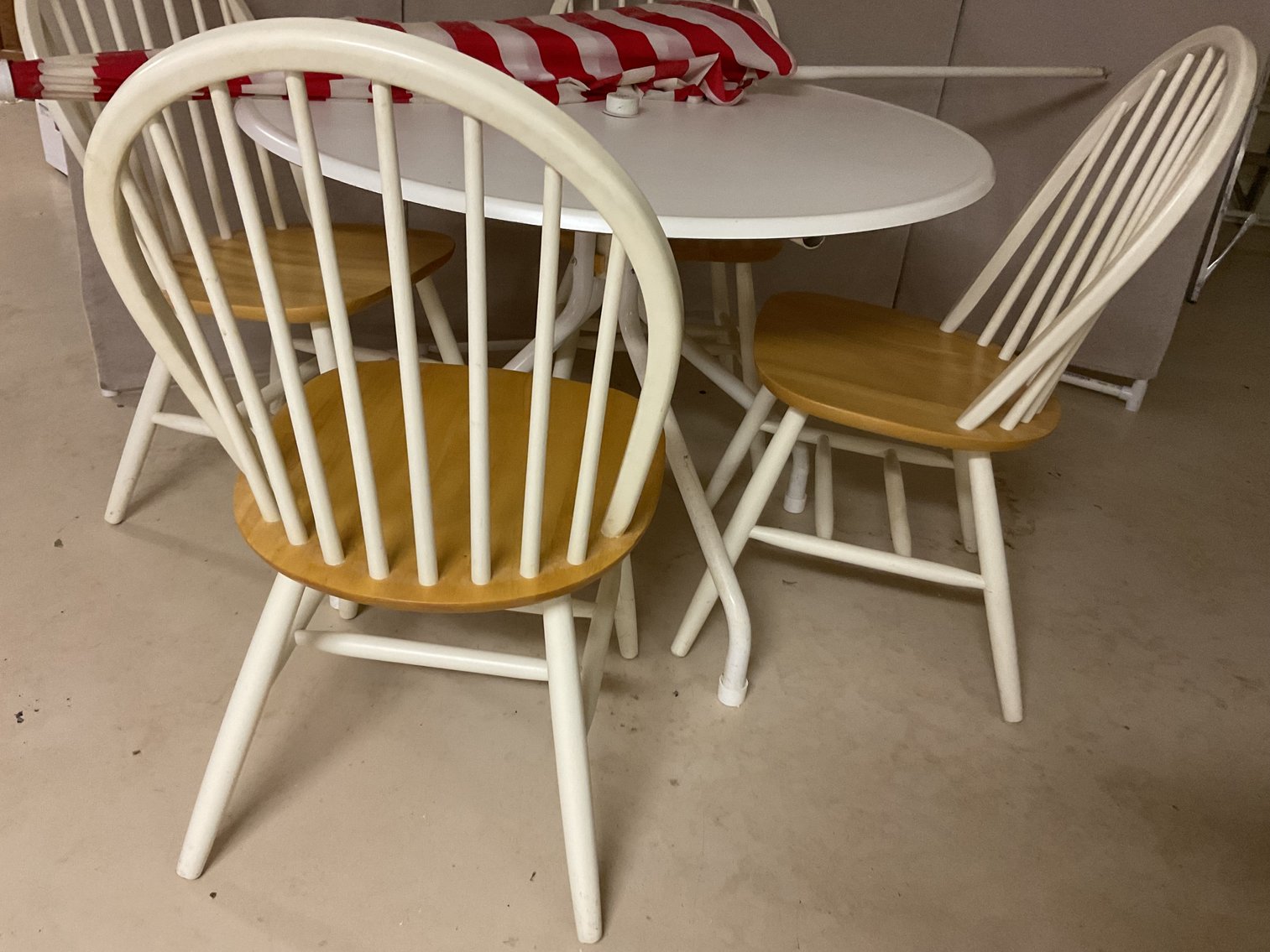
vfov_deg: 48.2
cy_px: 476
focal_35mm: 29
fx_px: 1064
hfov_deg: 61.7
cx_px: 635
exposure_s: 1/60
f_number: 1.8
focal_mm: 3
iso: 250
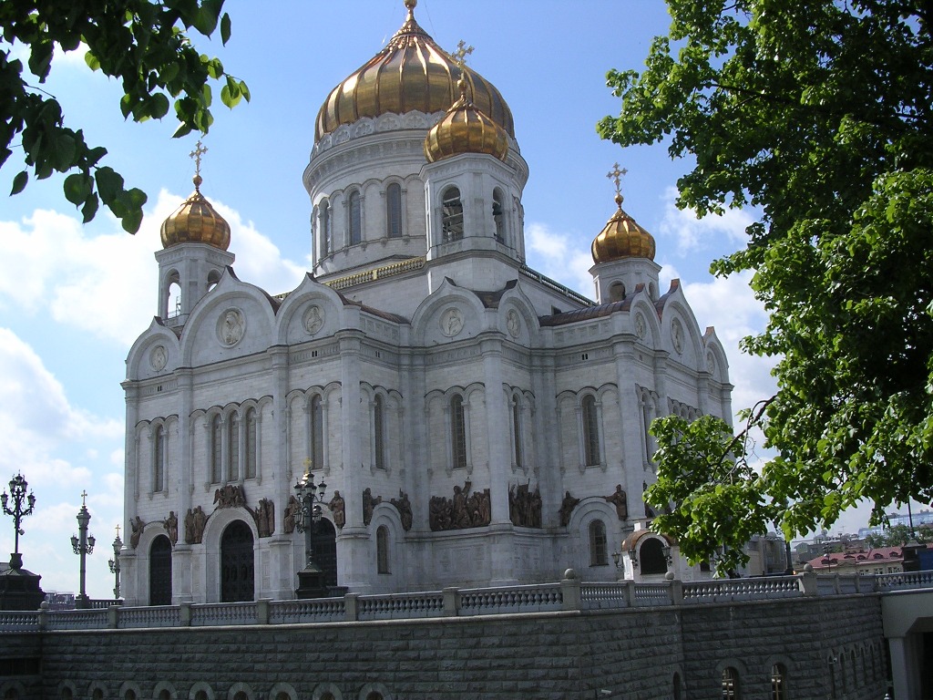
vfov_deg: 37.7
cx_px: 466
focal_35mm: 38
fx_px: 1024
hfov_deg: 49.0
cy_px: 350
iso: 100
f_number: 5.6
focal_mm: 5.8
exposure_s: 1/364
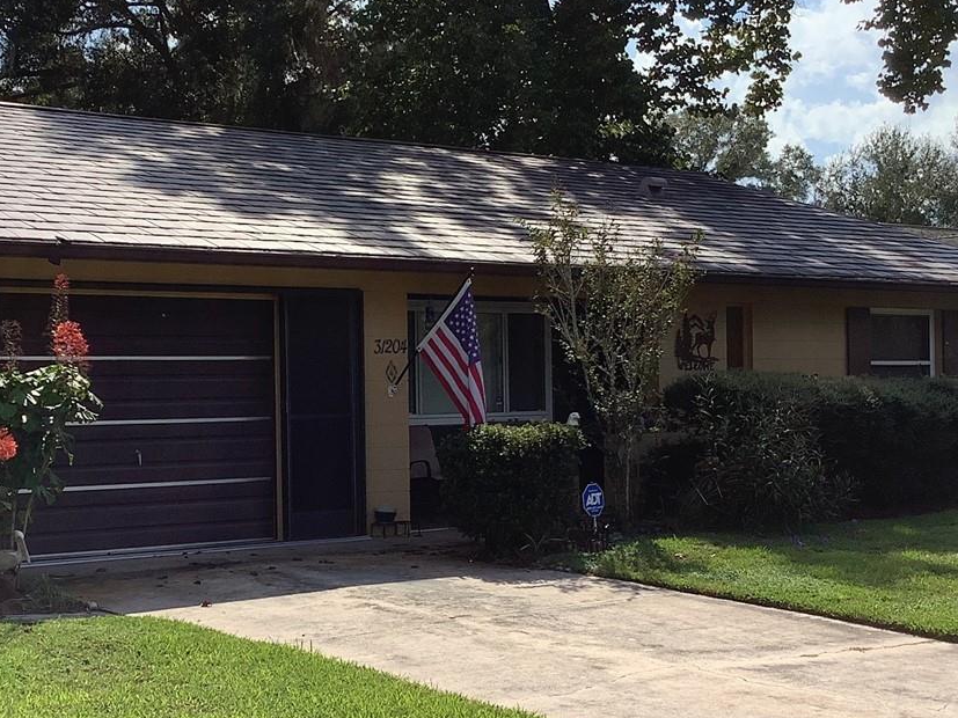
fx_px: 1660
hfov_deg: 32.1
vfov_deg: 24.4
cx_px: 365
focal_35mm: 60
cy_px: 403
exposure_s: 1/1314
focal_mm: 3.3
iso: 25
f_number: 2.4
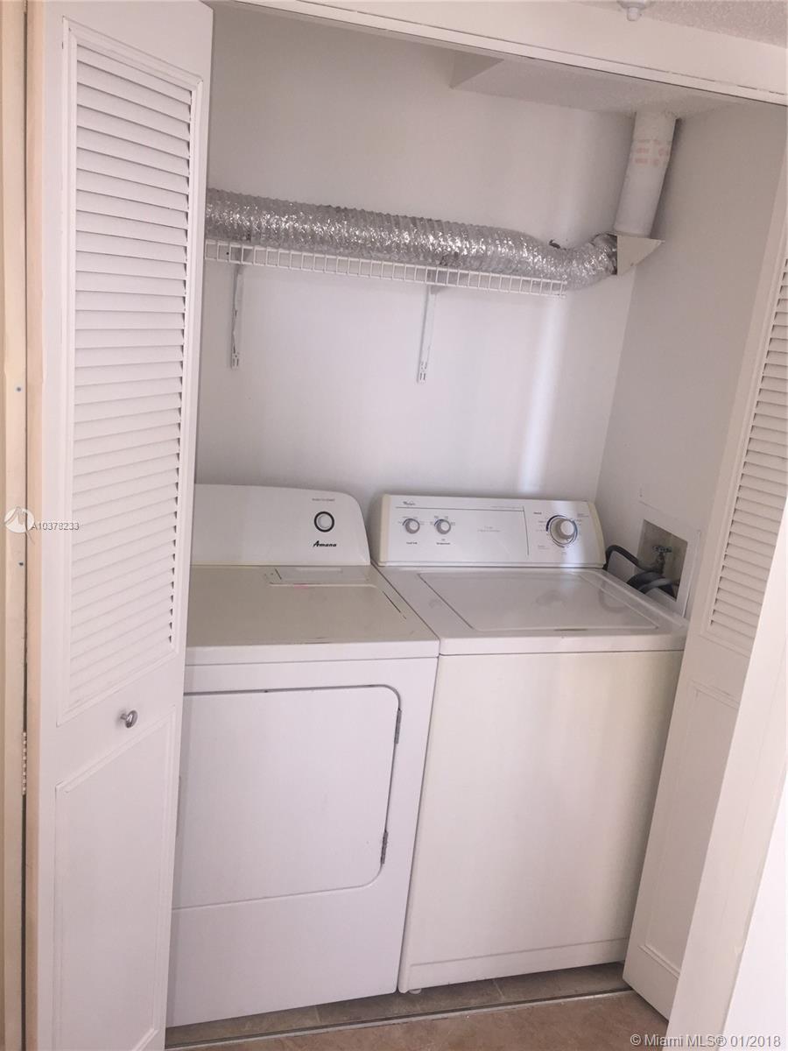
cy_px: 526
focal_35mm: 29
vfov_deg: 61.7
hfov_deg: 48.2
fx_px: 880
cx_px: 394
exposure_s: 1/30
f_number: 2.2
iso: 50
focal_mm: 4.15
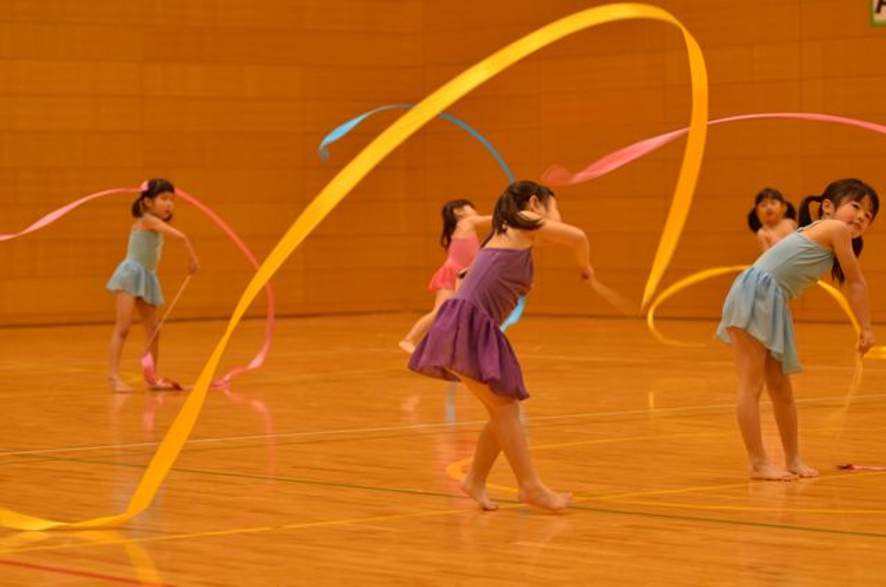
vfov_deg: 11.4
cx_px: 443
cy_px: 294
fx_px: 2947
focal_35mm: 120
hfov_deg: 17.1
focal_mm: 80
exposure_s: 1/100
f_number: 2.8
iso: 800
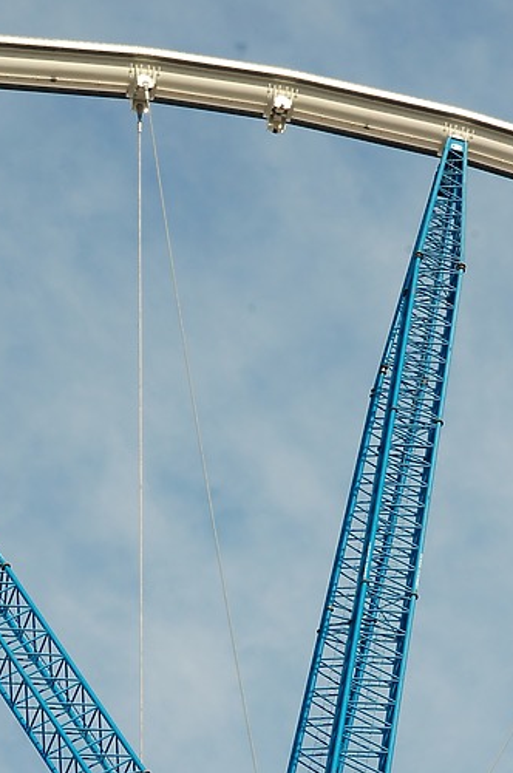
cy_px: 631
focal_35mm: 189
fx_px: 4051
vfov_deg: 10.9
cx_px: 219
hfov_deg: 7.2
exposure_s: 1/125
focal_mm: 70
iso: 200
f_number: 16
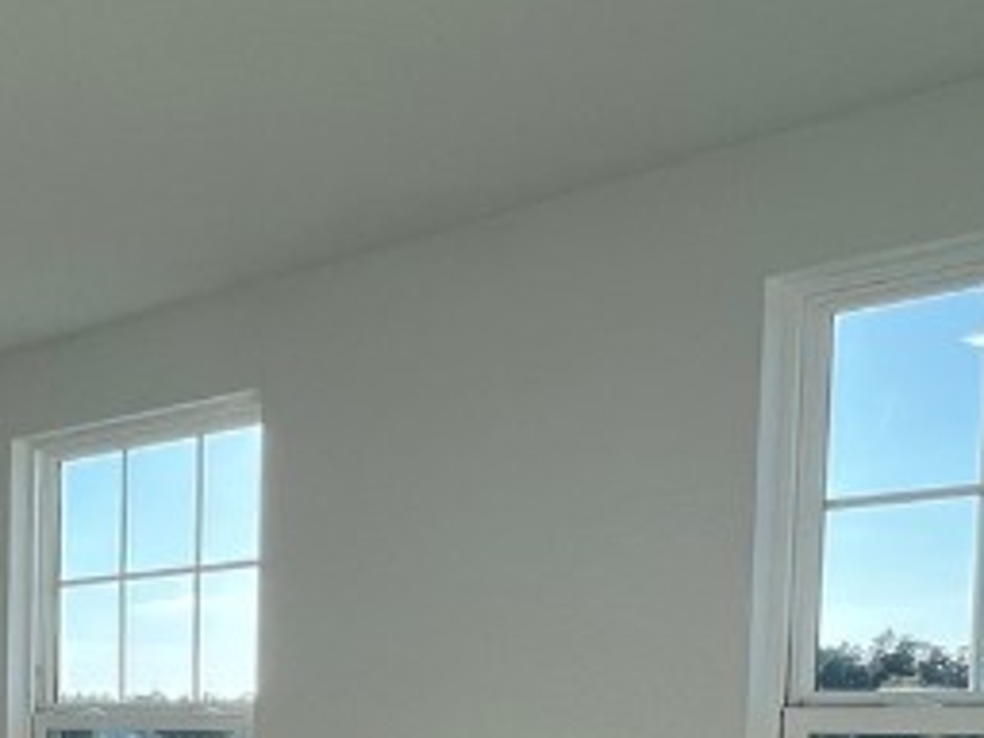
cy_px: 849
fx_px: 1478
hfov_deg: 32.7
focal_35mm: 52
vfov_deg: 25.6
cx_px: -73
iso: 32
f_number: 1.8
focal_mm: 1.57
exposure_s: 1/355
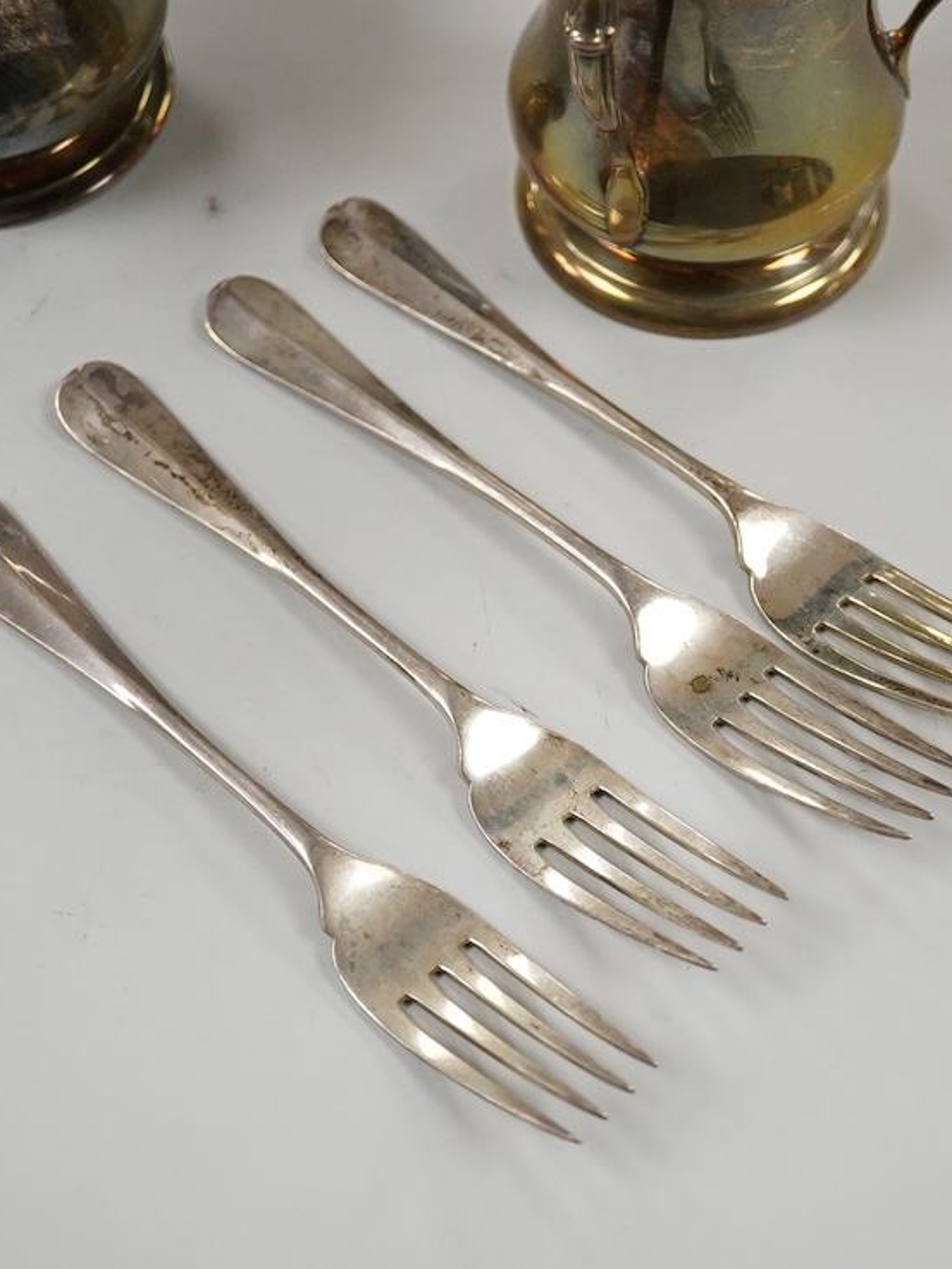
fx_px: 2419
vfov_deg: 29.4
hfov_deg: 22.2
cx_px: 641
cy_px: 641
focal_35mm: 66
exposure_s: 1/800
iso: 2500
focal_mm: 30
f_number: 3.5
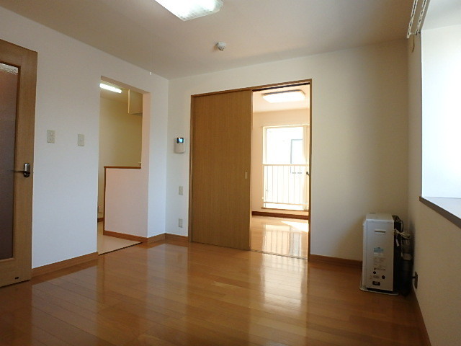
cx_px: 230
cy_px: 173
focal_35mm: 21
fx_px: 280
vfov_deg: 63.4
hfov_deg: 79.0
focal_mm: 3.7
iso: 200
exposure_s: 1/50
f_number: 3.5
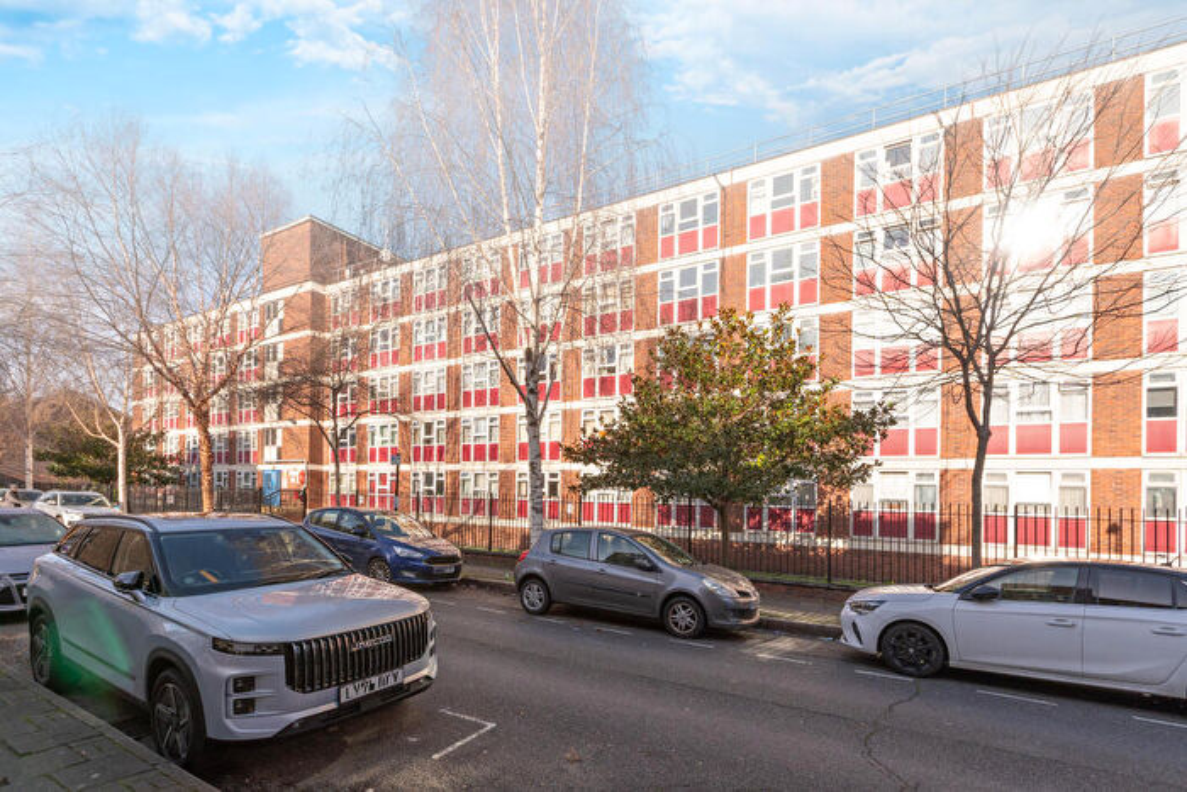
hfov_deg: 96.7
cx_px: 594
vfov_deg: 73.8
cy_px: 396
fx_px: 528
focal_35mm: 16
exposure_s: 1/640
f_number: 8
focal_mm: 16
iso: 320
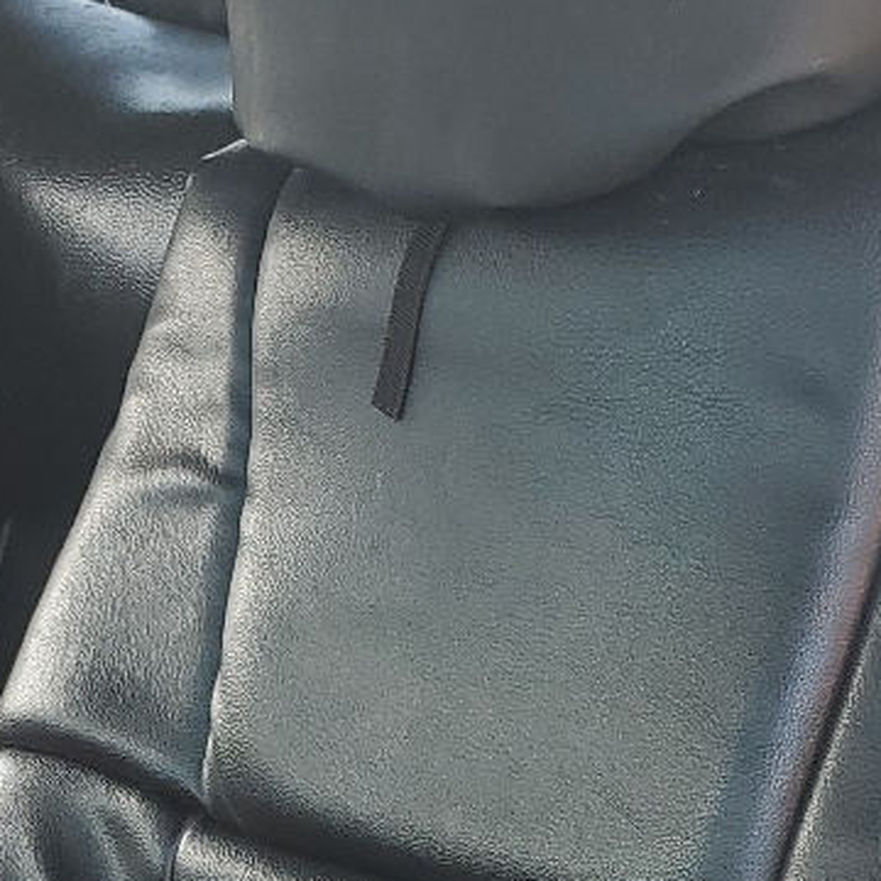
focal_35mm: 102
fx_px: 2937
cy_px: 1170
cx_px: 159
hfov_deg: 16.9
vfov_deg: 16.1
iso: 50
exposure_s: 1/217
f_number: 1.5
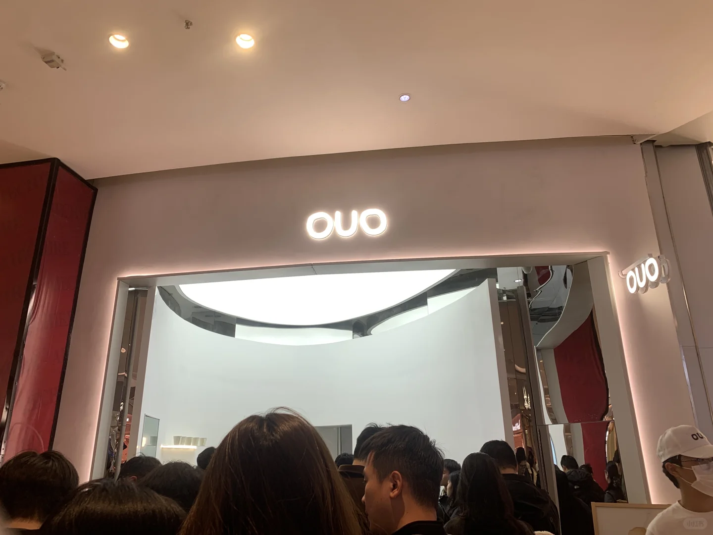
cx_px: 356
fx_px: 536
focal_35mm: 26
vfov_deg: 53.1
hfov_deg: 67.3
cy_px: 268
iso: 25
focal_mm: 4.25
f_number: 1.8
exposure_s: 1/108
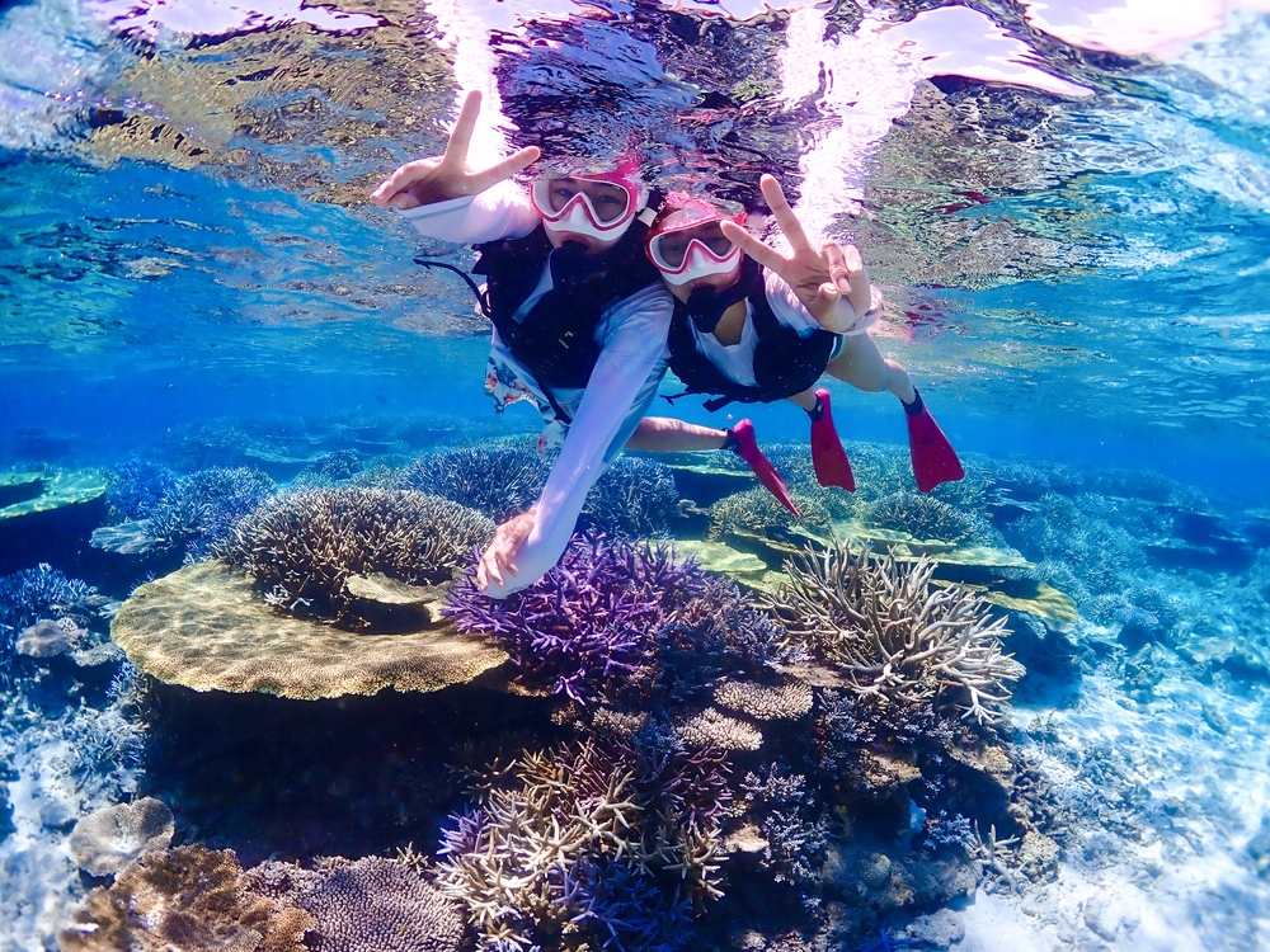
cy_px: 476
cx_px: 635
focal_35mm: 28
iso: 100
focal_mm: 5.05
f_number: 3.2
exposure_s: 1/800
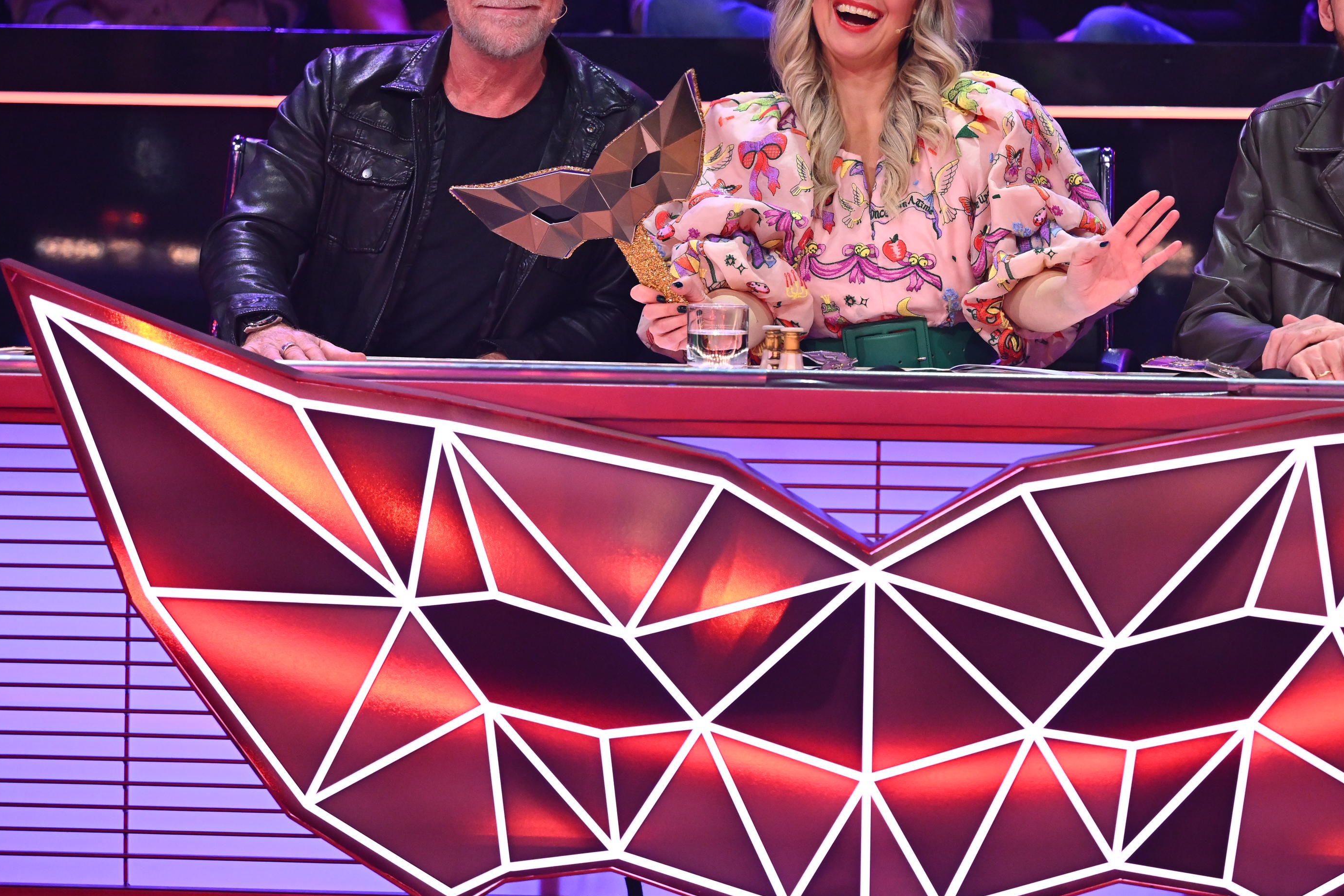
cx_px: 867
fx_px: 7205
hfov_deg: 10.6
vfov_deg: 7.1
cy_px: 418
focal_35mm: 193
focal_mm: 130
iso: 2000
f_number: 2.8
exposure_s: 1/400
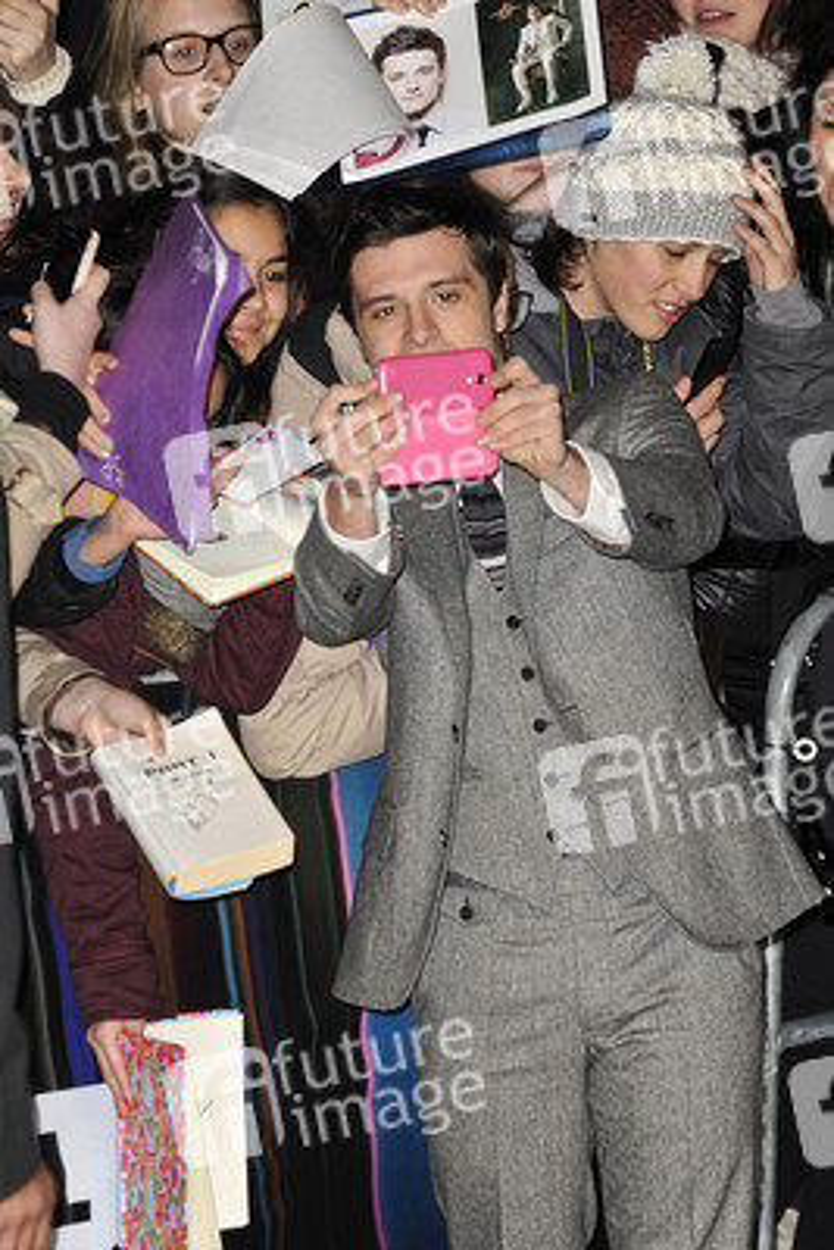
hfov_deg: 6.9
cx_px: 417
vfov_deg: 10.3
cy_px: 625
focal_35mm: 200
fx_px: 6943
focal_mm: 200
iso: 800
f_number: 5
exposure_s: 1/250
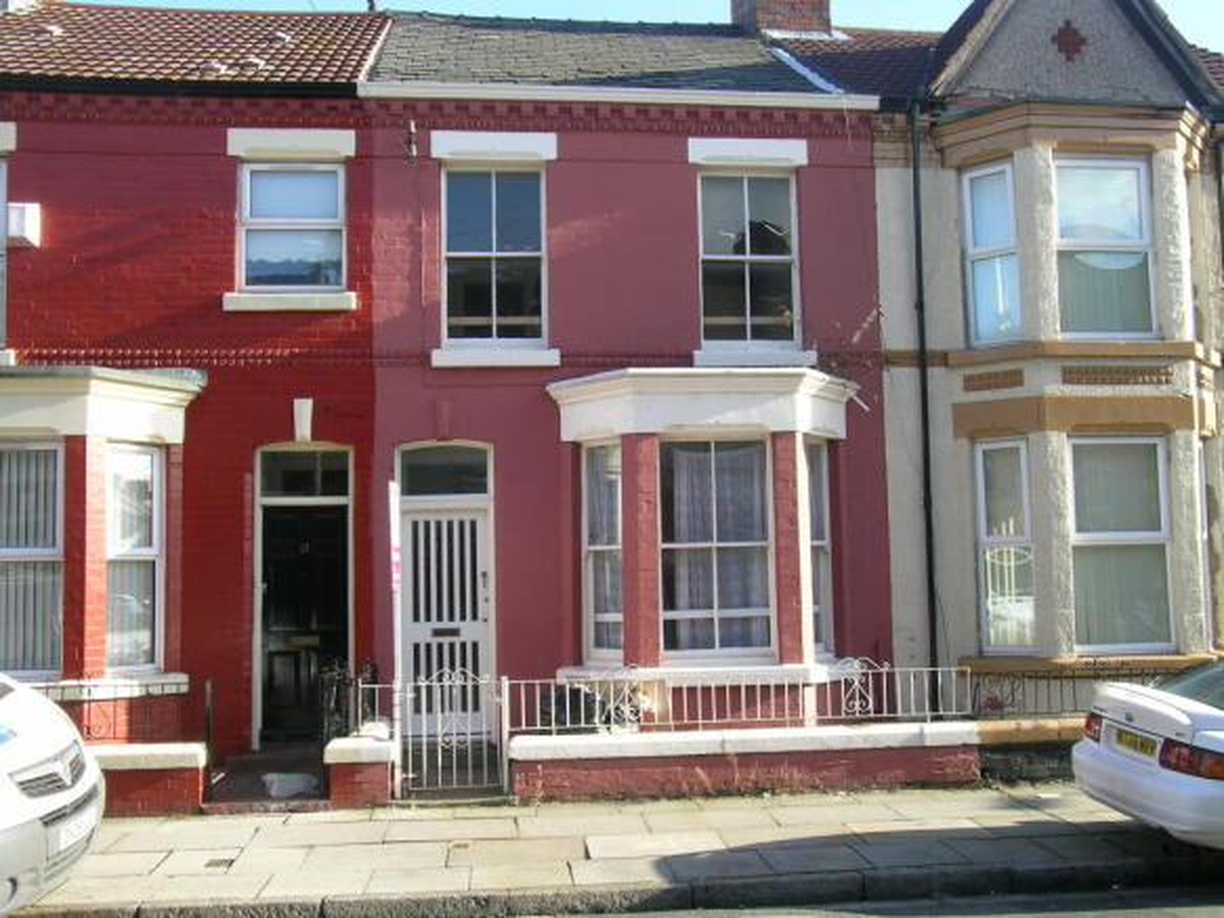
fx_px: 1237
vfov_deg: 40.7
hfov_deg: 52.6
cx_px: 612
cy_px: 459
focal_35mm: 35
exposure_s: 1/114
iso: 50
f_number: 4.8
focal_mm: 7.2
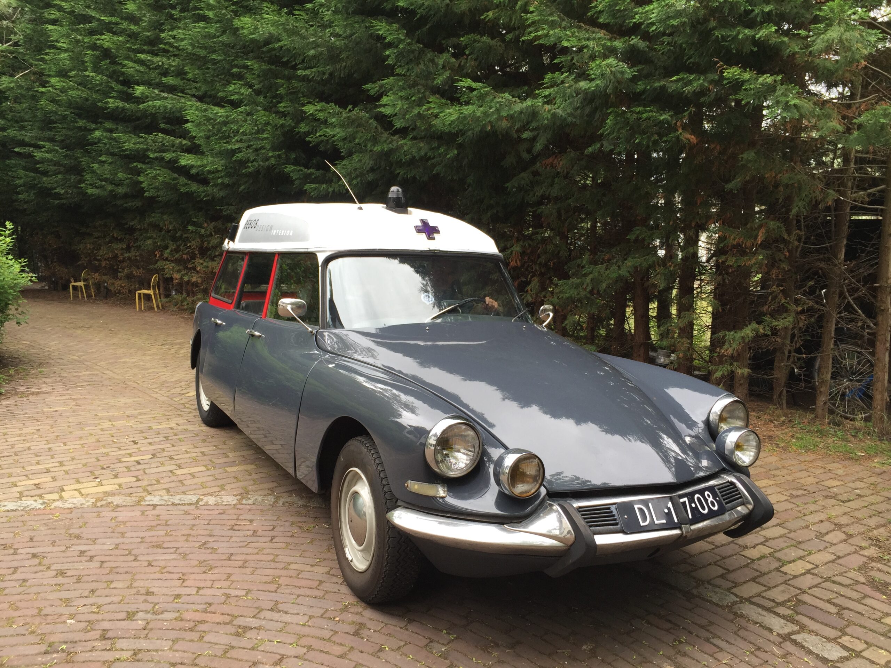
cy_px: 334
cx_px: 446
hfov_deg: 61.7
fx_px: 746
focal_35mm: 29
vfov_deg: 48.2
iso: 32
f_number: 2.2
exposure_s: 1/128
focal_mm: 4.15
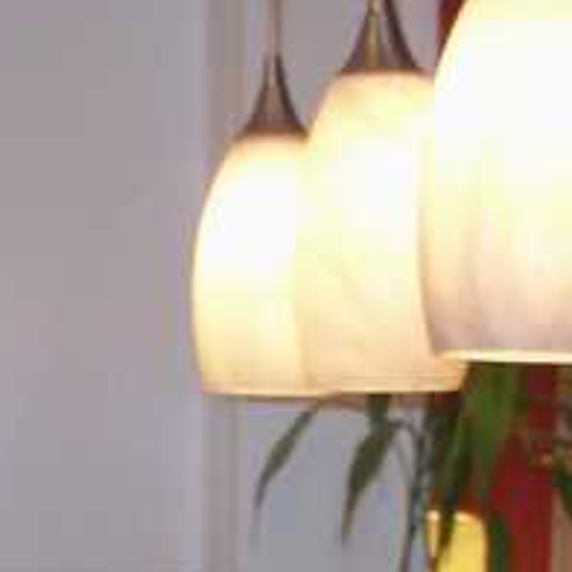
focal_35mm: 158
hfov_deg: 10.5
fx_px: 2954
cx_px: -385
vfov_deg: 10.5
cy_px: 966
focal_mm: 6.3
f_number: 3
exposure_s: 1/30
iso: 100
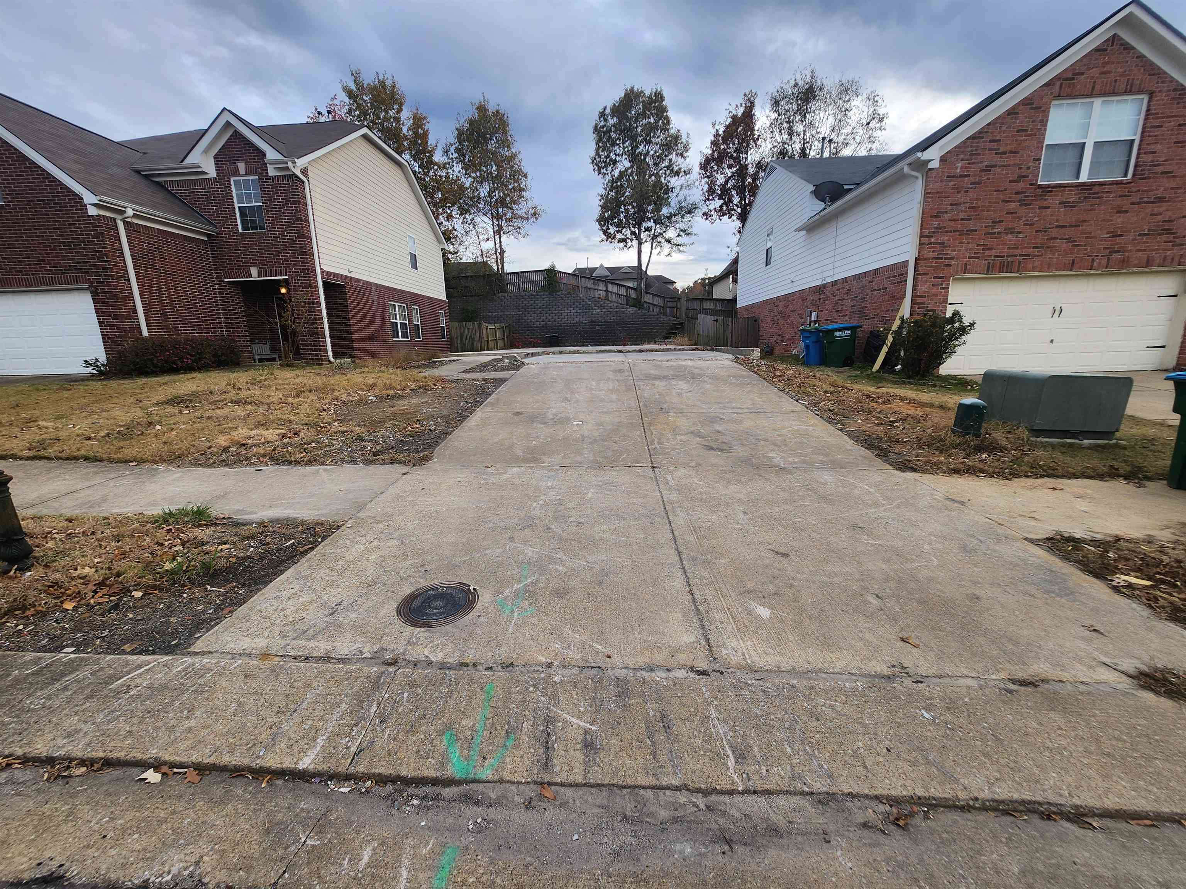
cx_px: 593
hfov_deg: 106.2
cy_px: 444
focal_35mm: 13
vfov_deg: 89.9
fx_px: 445
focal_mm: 1.74
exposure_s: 1/153
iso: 32
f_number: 2.2
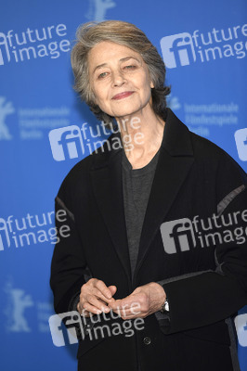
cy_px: 186
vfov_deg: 10.3
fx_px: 2062
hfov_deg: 6.9
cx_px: 124
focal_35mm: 200
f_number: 3.5
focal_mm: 200
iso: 800
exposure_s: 1/320
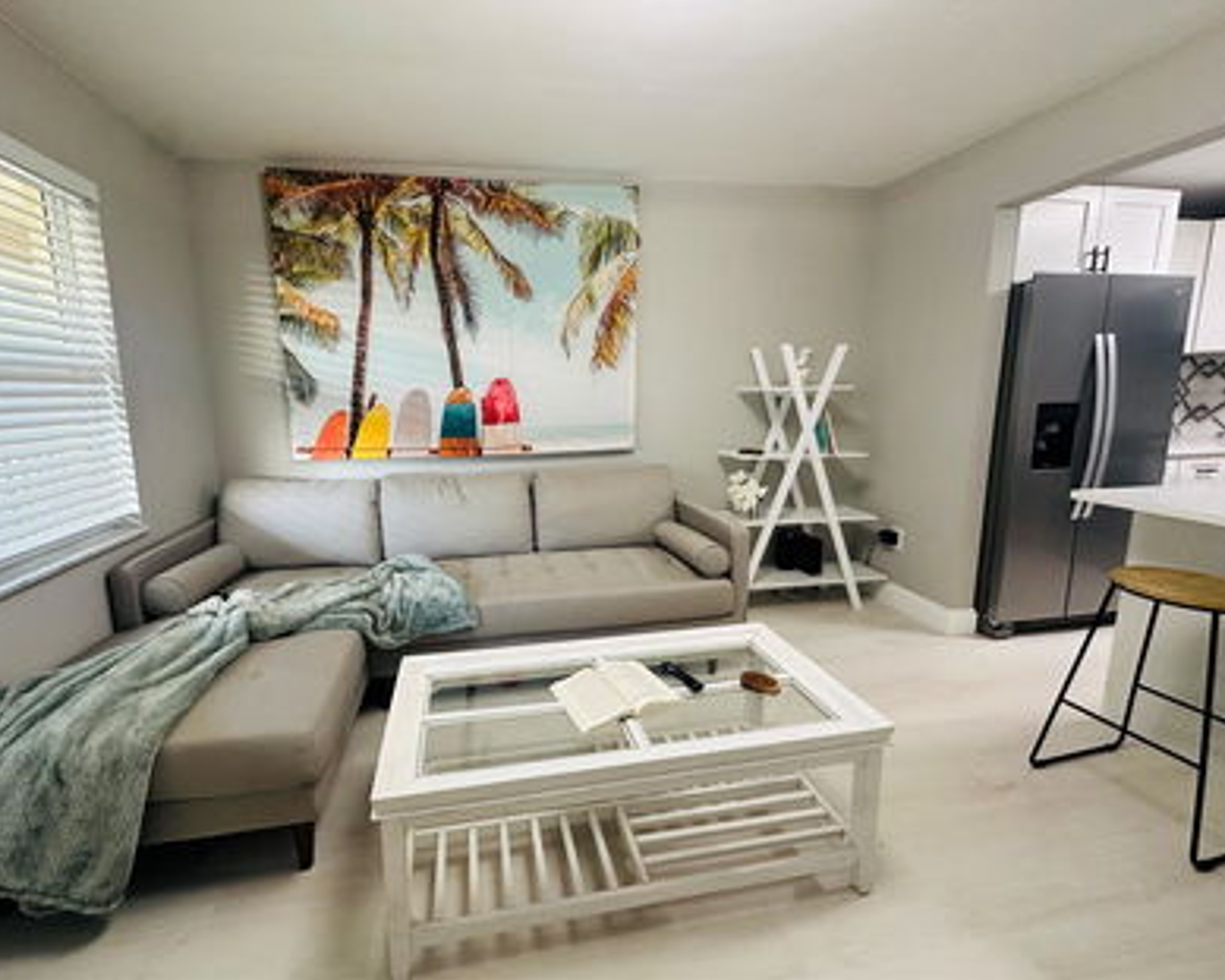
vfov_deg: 84.0
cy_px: 479
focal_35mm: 15
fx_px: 544
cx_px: 559
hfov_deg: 96.6
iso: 250
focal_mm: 2.22
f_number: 2.2
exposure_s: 1/60
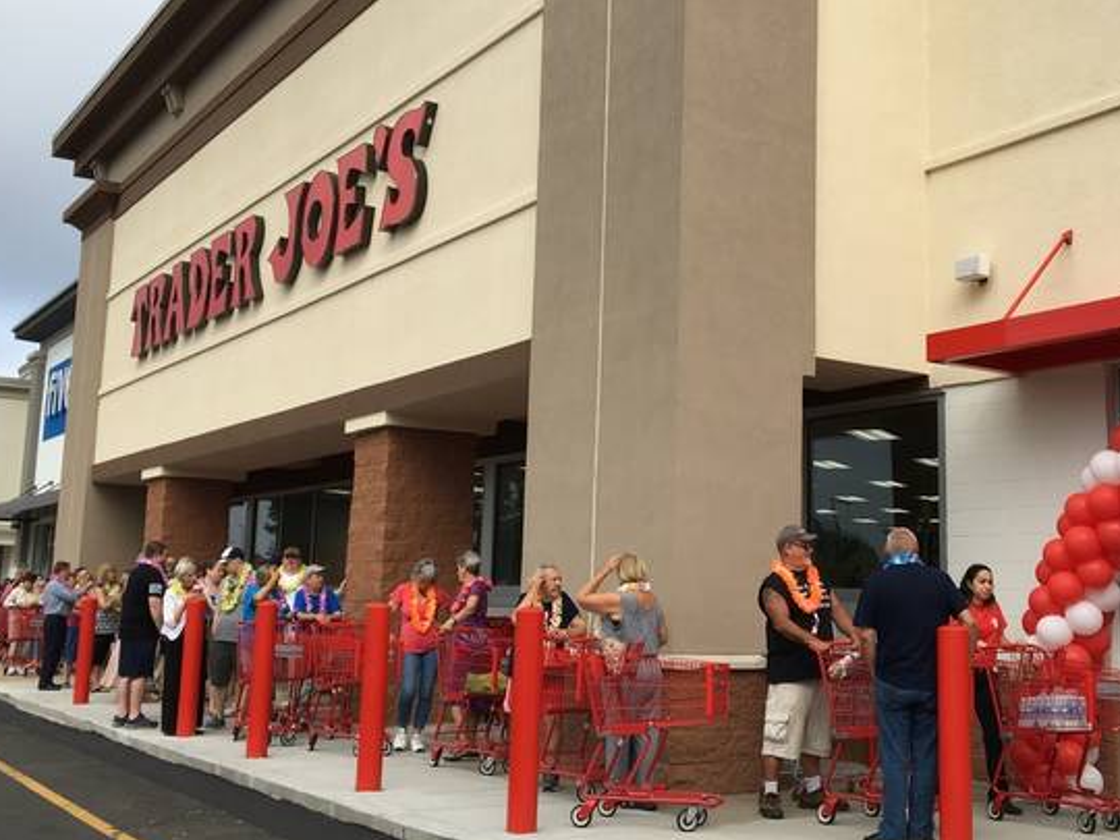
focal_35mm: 43
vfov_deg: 33.6
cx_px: 637
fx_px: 1391
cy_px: 386
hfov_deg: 43.7
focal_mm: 4.15
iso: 25
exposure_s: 1/668
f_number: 2.2
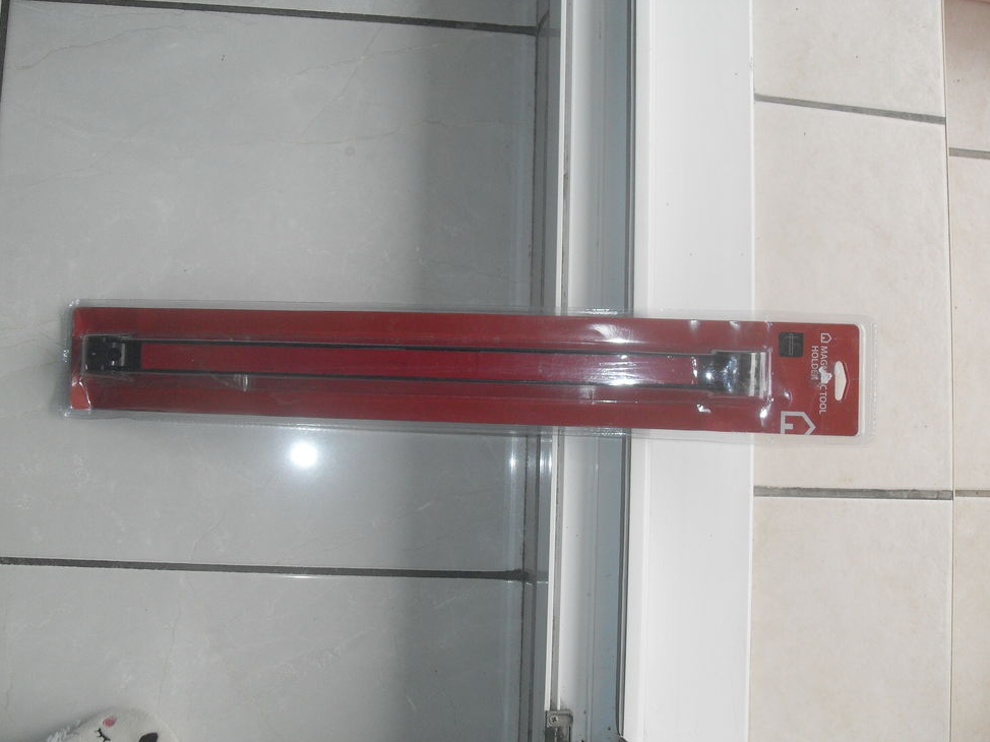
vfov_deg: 37.7
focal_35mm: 38
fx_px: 1087
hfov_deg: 49.0
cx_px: 491
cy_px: 362
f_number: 2.8
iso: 100
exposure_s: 1/45
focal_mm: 6.3
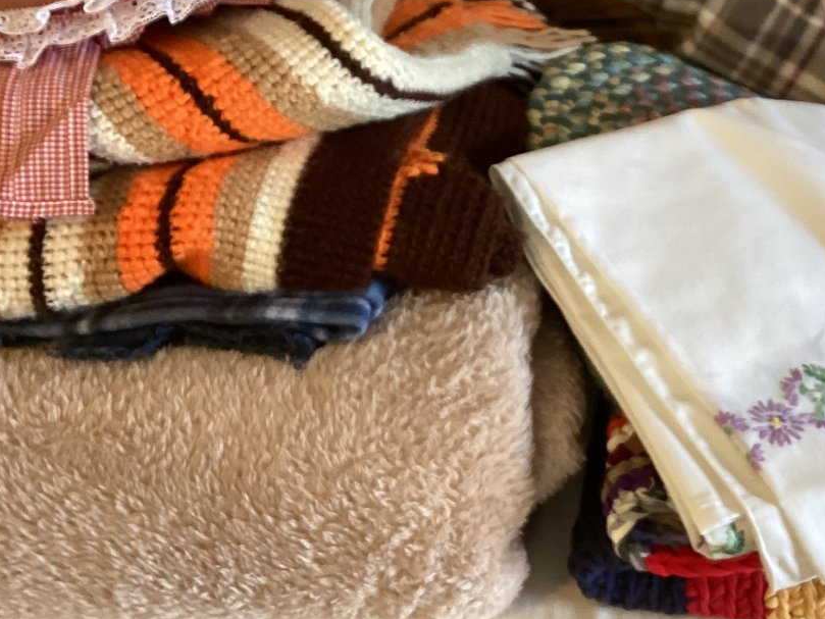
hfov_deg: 32.8
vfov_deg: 25.2
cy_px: 238
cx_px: 572
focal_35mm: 58
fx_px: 1383
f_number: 2.4
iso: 160
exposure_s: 1/50
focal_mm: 3.3
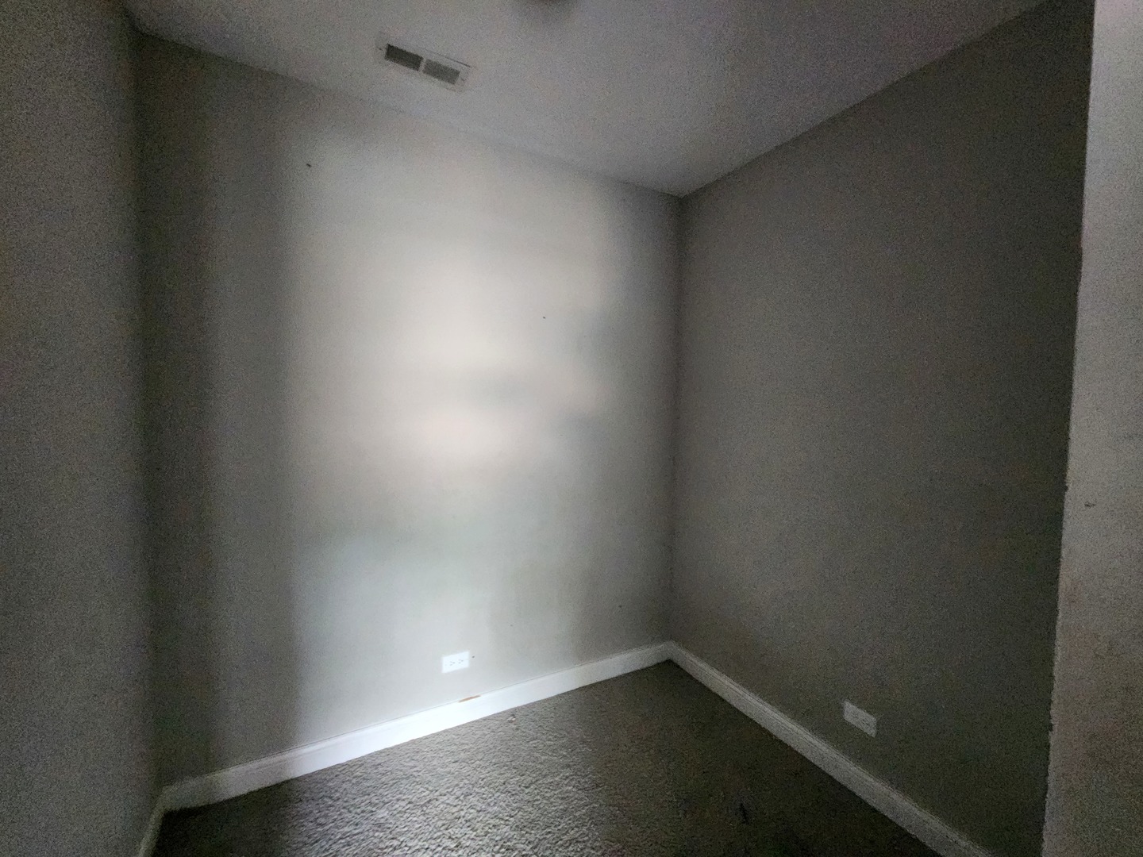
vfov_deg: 89.9
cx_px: 572
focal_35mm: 13
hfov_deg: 106.2
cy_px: 428
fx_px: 429
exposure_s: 1/24
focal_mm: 2.2
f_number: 2.2
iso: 640
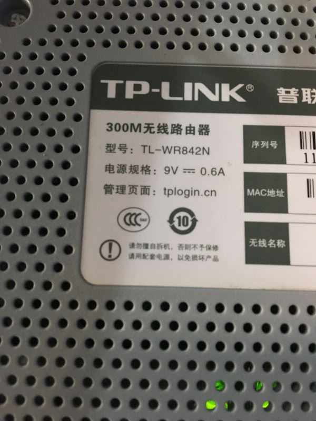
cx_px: 158
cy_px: 210
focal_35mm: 29
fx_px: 353
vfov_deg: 61.7
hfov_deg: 48.2
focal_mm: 4.15
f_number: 2.2
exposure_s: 1/33
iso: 125
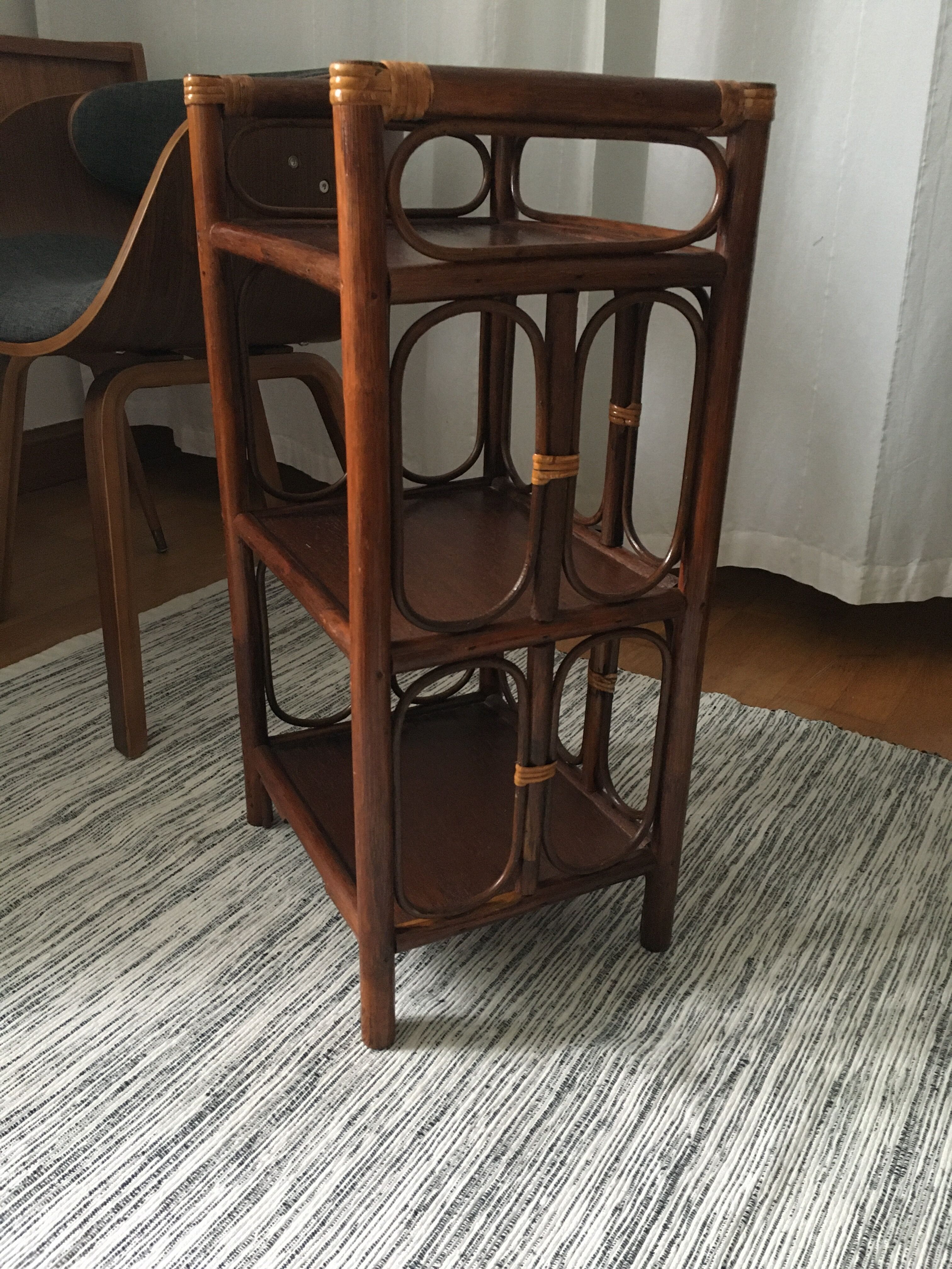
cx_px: 476
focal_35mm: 29
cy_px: 634
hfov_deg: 48.2
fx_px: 1063
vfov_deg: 61.7
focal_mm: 4.15
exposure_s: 1/17
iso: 400
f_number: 2.2
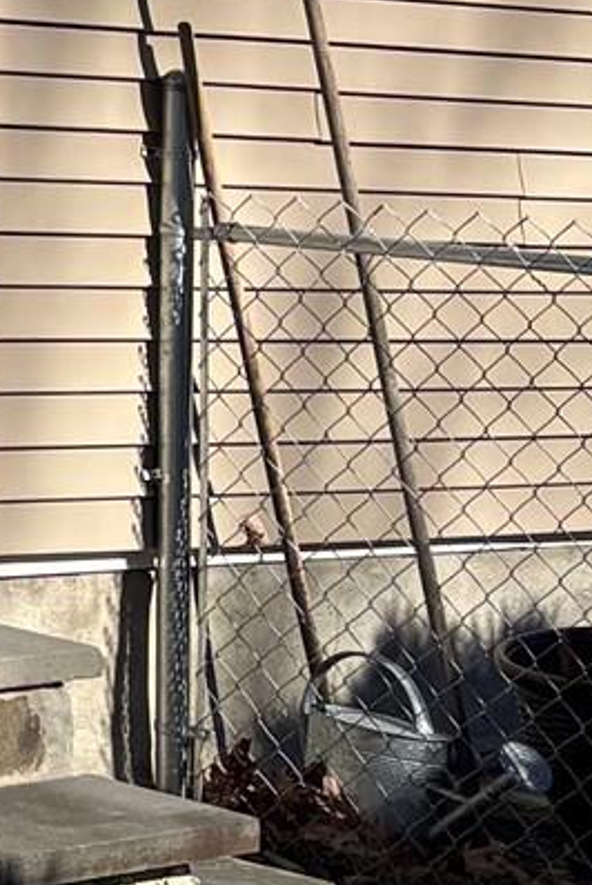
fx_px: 3422
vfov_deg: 14.2
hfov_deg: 7.8
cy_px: -245
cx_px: -1476
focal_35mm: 139
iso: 50
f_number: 1.6
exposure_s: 1/2538
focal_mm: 5.96
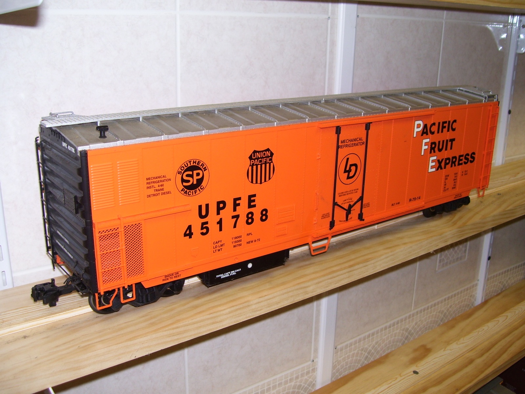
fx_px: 561
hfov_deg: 50.1
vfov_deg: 38.7
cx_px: 262
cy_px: 197
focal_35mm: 37
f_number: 2.7
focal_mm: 6
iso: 80
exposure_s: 1/60
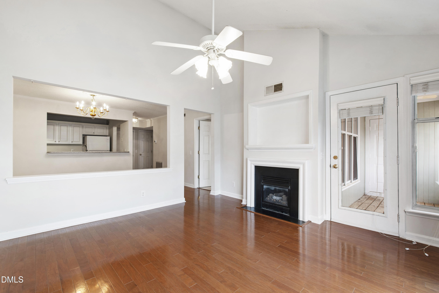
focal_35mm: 15
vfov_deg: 77.3
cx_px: 220
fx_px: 183
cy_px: 146
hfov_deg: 100.4
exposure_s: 1/1.67
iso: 100
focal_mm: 10
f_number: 8
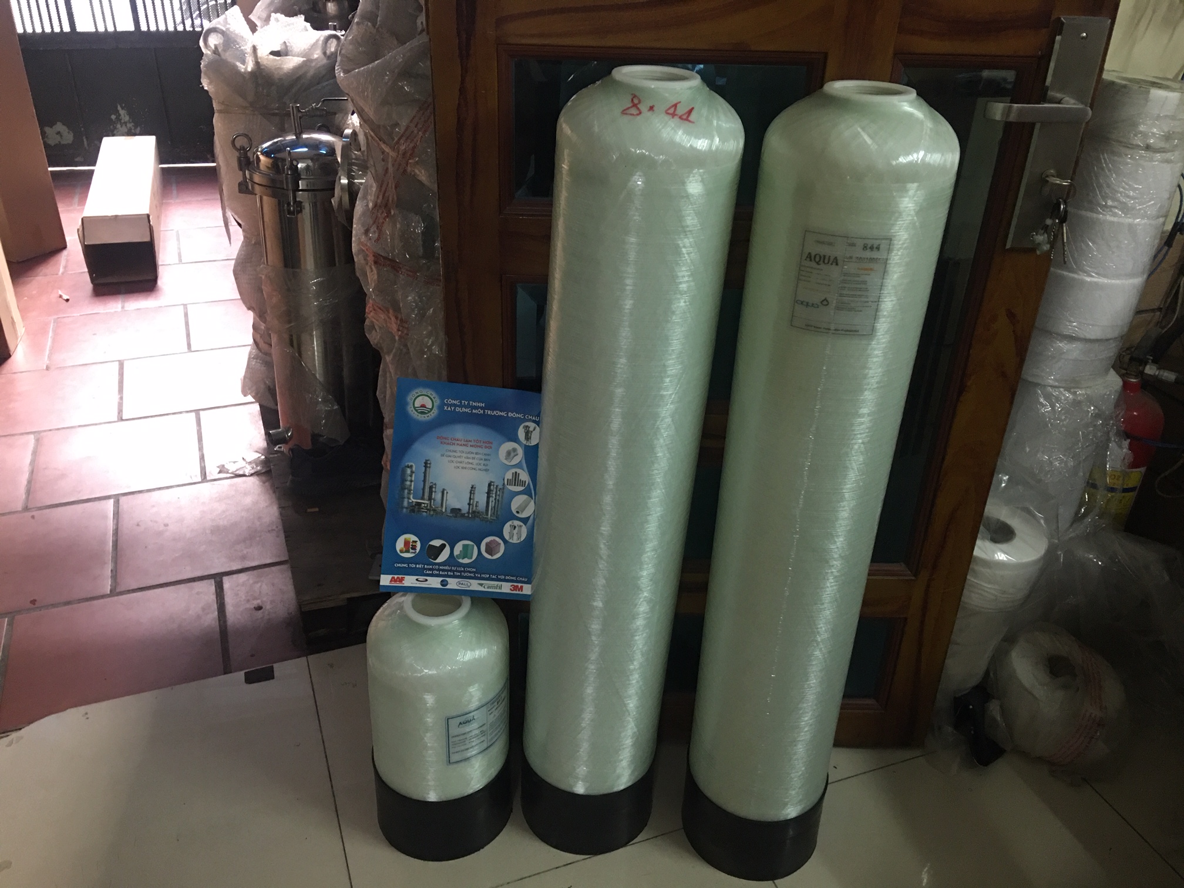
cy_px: 444
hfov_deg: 61.7
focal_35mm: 29
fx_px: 992
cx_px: 592
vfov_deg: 48.2
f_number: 2.2
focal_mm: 4.15
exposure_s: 1/10
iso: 100
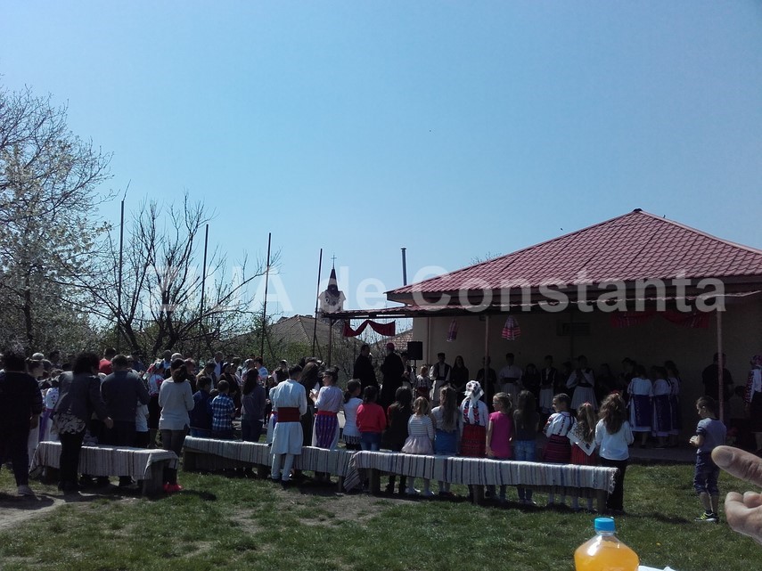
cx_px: 381
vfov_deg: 45.4
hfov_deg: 58.4
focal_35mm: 31
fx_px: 682
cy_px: 286
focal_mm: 3.31
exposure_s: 1/2340
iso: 50
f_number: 2.2
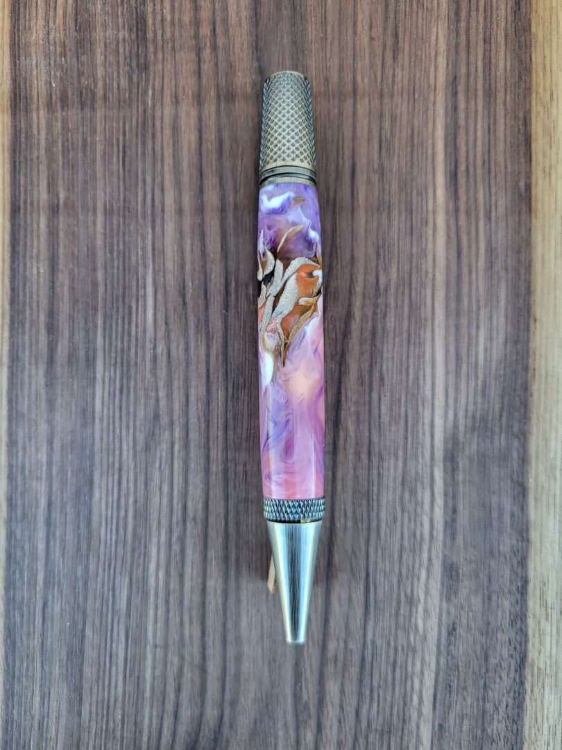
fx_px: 563
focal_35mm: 26
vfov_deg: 67.3
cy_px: 375
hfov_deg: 53.1
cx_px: 281
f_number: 1.8
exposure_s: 1/100
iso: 80
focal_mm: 5.4
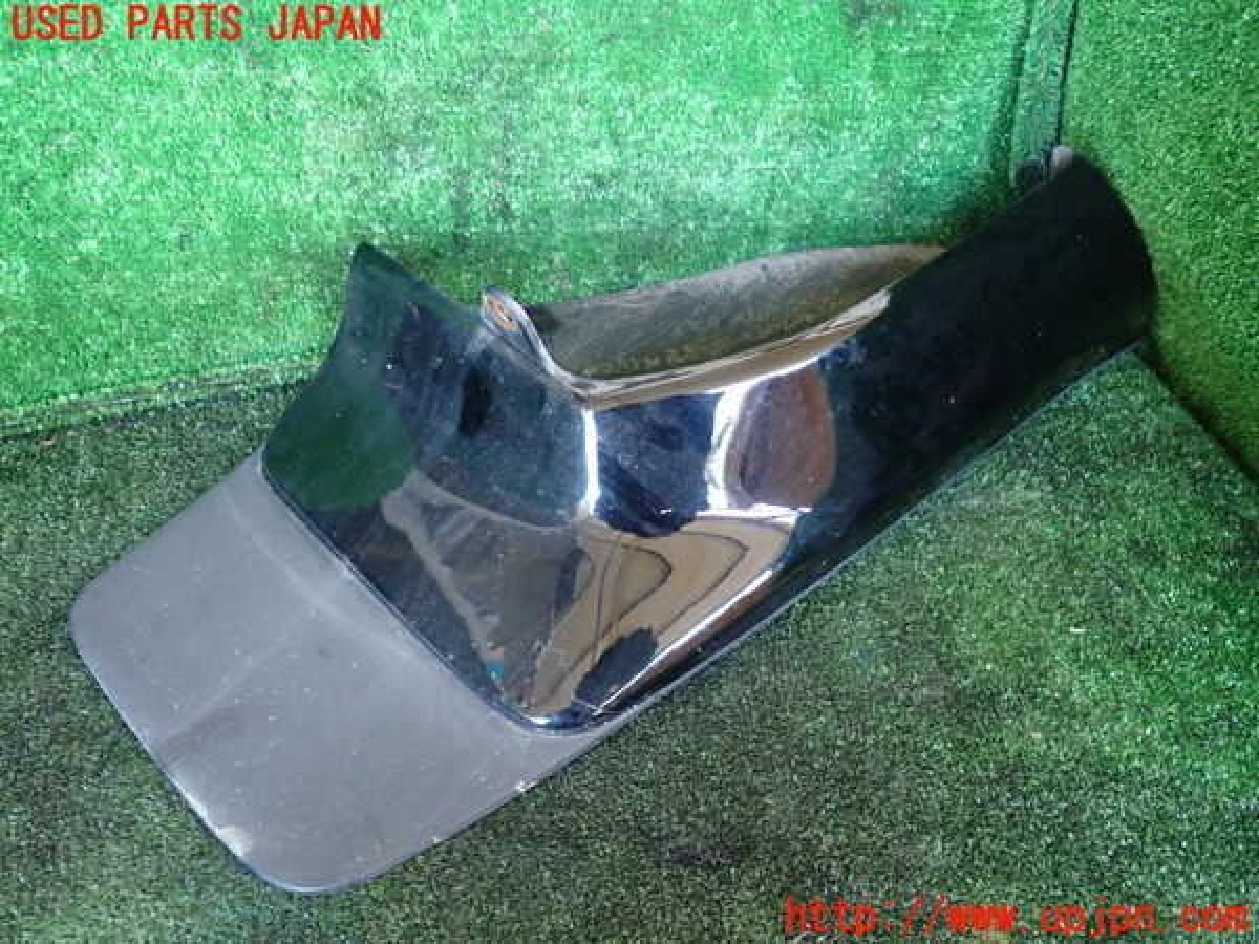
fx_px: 1091
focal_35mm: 30
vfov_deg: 46.8
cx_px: 630
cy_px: 472
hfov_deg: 60.0
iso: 800
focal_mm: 5.4
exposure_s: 1/30
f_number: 2.3
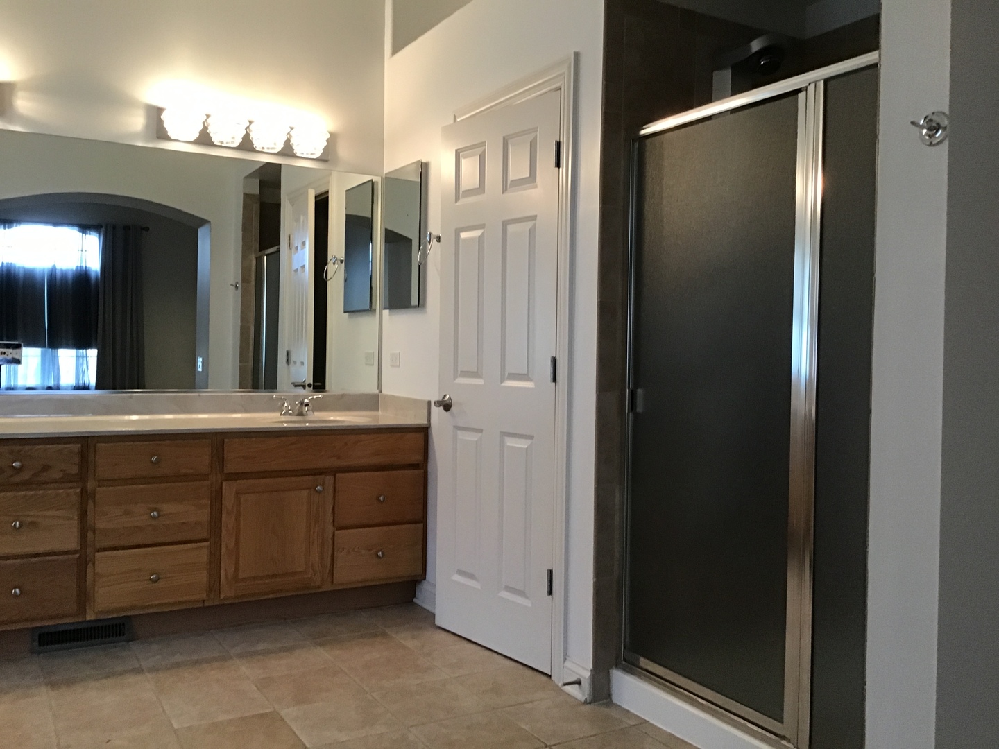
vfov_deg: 45.4
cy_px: 374
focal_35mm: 31
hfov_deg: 58.4
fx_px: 895
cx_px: 500
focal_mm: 3.3
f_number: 2.4
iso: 125
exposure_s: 1/30
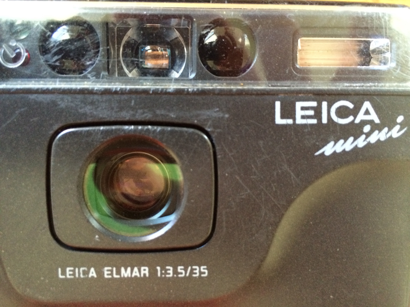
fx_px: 343
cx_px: 205
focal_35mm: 29
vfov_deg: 48.2
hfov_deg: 61.7
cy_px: 154
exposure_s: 1/30
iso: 320
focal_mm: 4.15
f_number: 2.2
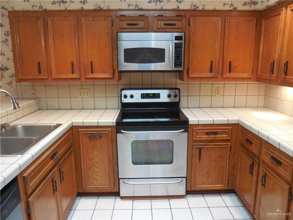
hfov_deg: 67.3
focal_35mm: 26
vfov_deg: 53.1
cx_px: 146
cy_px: 110
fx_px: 220
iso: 800
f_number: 3.5
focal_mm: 4.6
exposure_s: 1/30
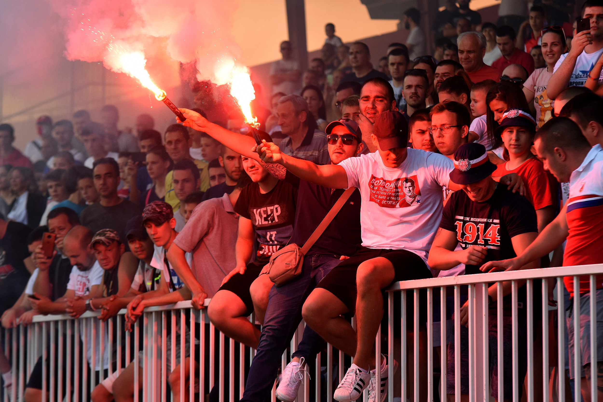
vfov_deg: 6.8
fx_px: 3392
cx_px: 302
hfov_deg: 10.2
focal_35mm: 202
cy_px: 201
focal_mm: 135
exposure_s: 1/400
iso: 400
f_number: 4
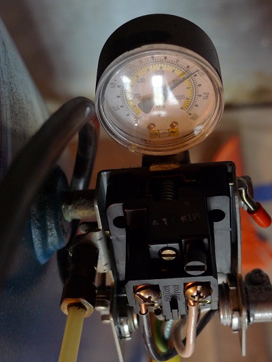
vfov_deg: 32.2
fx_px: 628
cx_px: 136
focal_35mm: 60
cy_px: 181
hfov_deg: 24.4
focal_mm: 12.8
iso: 400
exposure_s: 1/10
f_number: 2.8
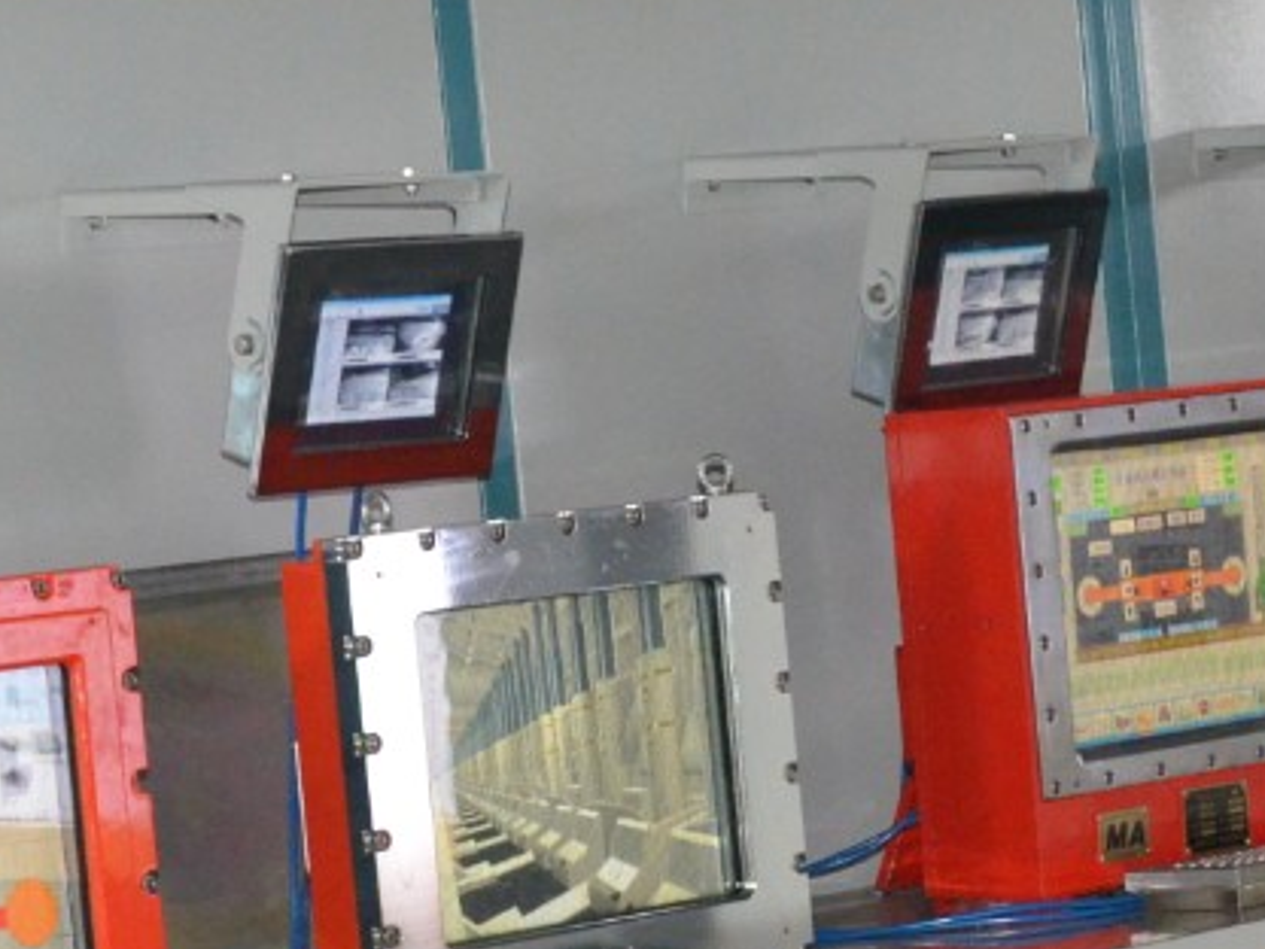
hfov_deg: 13.7
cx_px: 915
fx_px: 5262
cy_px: 659
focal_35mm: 144
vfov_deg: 10.3
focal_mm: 26
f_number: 6.3
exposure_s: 1/60
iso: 2500
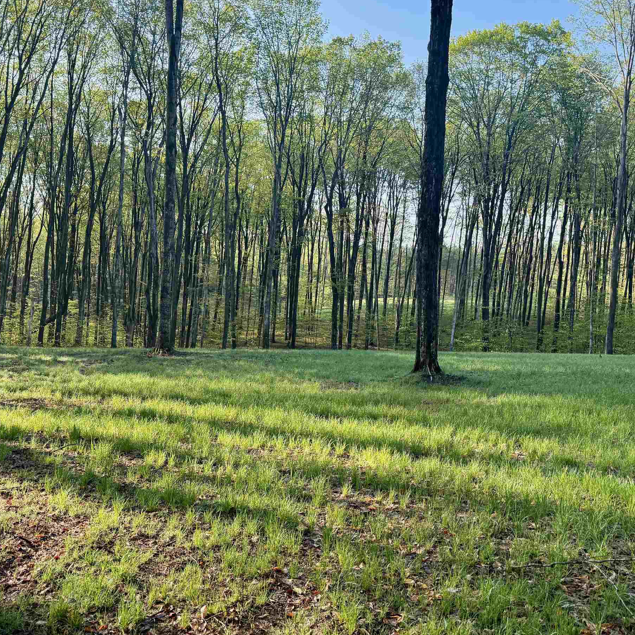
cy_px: 309
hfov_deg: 45.8
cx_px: 259
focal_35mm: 36
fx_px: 747
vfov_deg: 46.0
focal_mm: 6.76
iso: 100
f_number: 1.78
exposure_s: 1/796
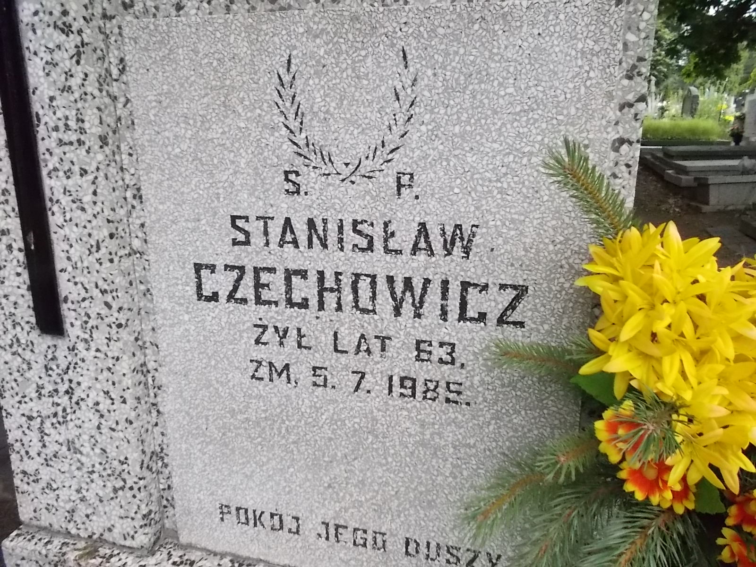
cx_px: 378
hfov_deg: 67.3
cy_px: 284
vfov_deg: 53.1
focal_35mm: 26
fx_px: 568
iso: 400
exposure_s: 1/160
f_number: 8
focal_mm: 4.6
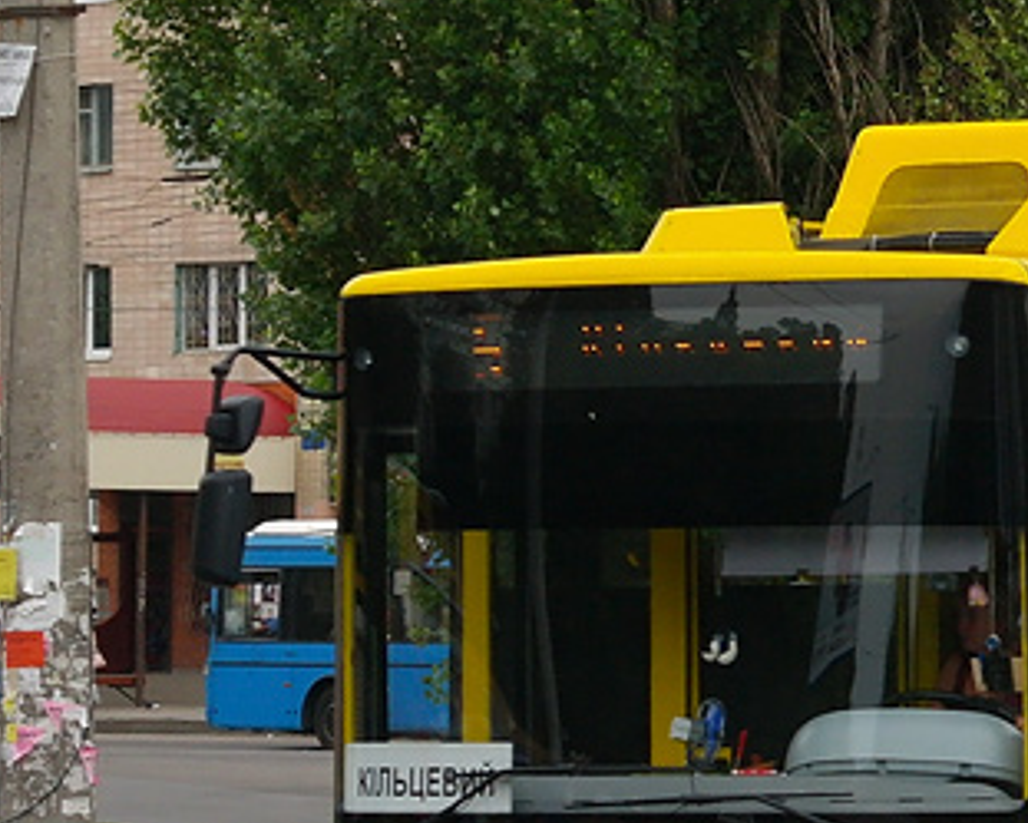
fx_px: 8491
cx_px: 1197
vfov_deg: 5.5
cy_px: 213
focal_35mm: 279
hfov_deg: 6.9
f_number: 5.6
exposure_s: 1/400
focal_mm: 50
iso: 250
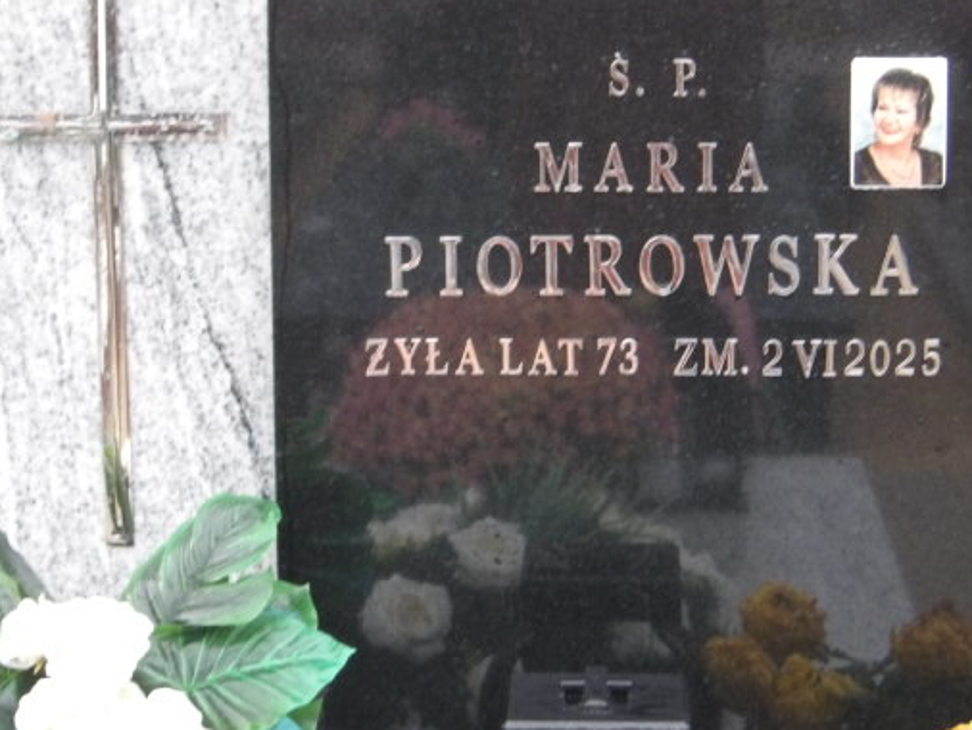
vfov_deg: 13.5
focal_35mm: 110
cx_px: 547
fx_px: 3090
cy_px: 411
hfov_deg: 17.9
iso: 800
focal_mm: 15.6
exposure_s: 1/60
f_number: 5.6
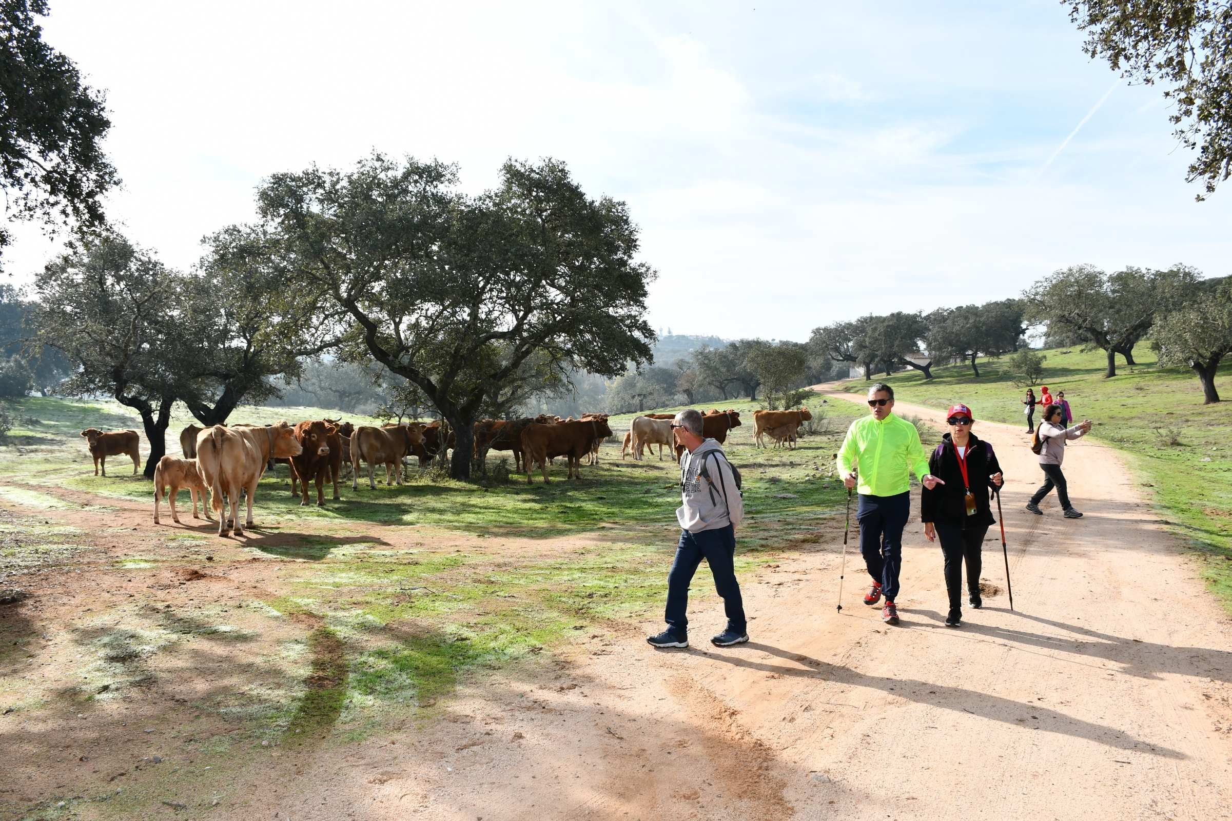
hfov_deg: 67.4
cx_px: 616
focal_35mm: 27
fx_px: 924
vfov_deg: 47.9
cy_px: 410
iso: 100
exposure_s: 1/250
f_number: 5.6
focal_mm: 18
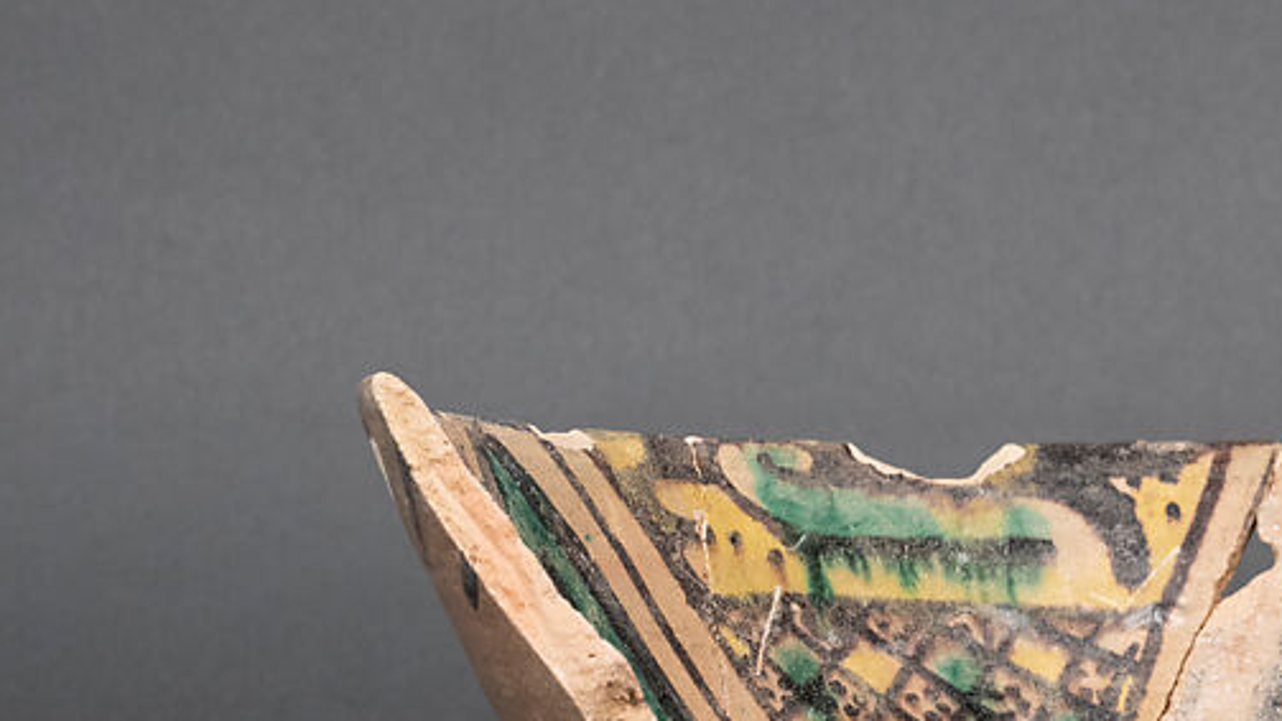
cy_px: 688
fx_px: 4249
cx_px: 1218
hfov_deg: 16.9
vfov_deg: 9.6
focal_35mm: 125
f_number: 14
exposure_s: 1/20
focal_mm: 50
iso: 640
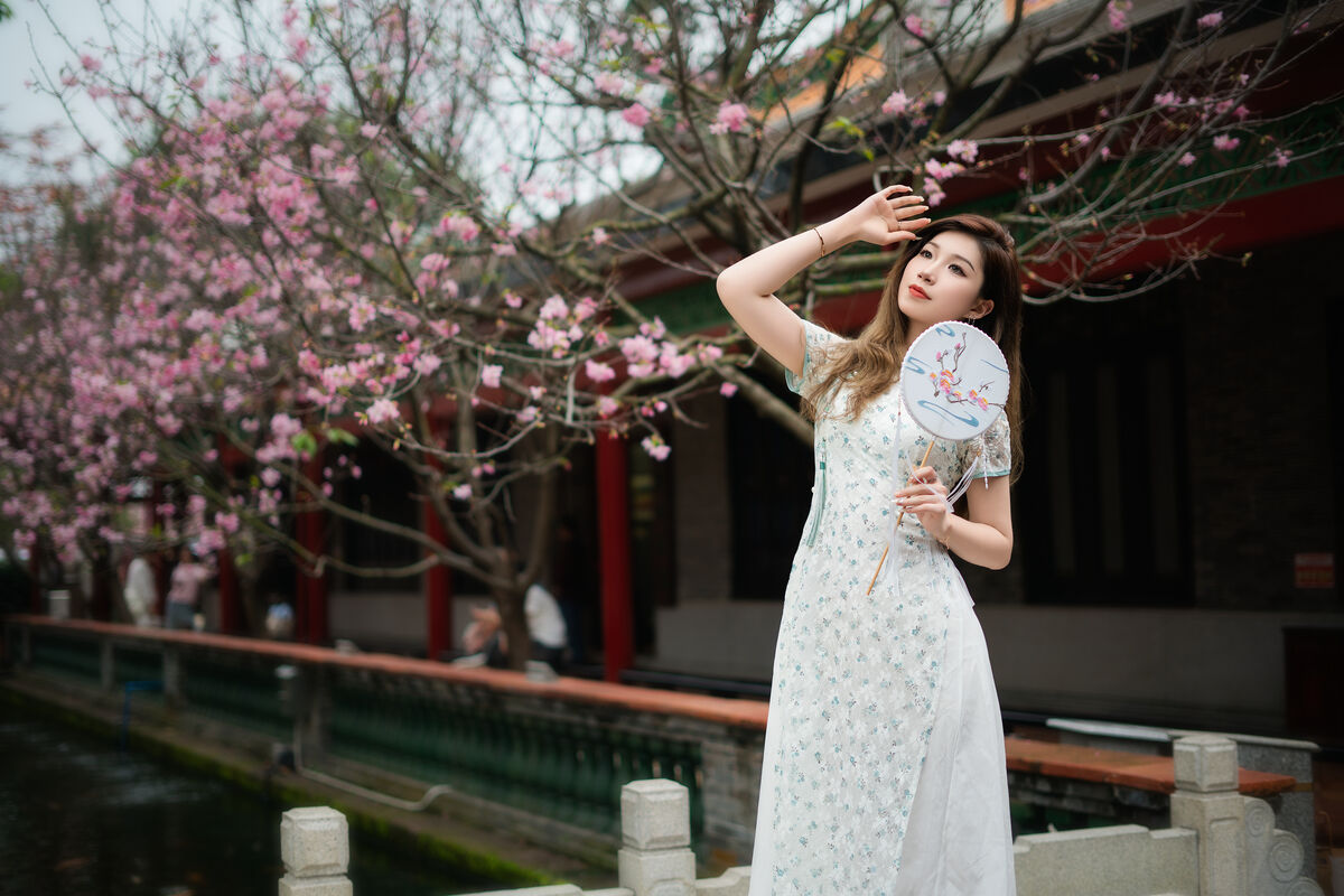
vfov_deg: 27.0
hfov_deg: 39.6
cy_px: 448
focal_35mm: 50
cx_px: 672
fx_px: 1867
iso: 100
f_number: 1.8
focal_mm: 50
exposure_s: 1/320
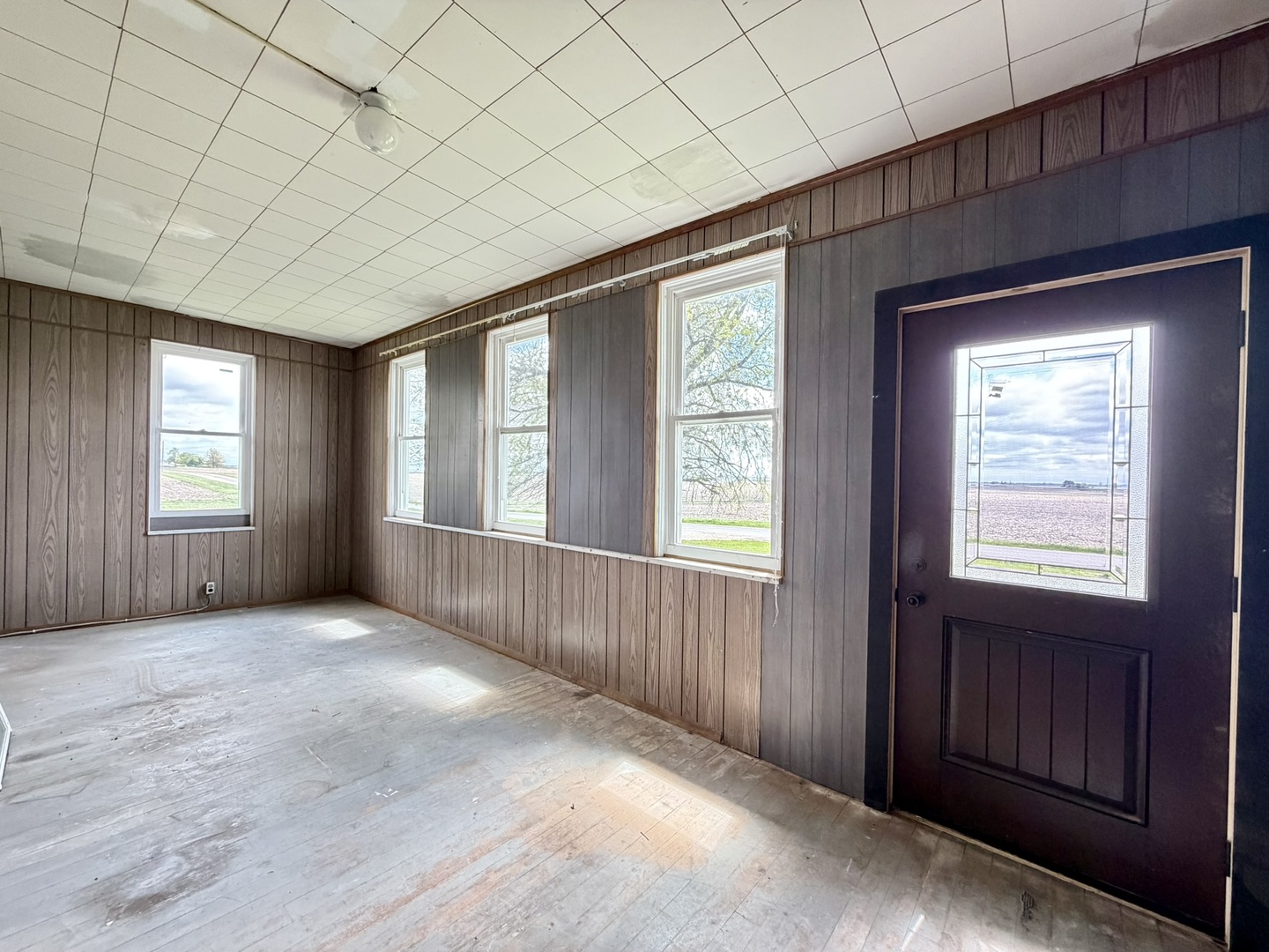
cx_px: 634
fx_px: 513
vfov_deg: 85.7
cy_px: 476
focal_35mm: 14
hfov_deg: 102.1
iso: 320
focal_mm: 2.22
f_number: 2.2
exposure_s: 1/73
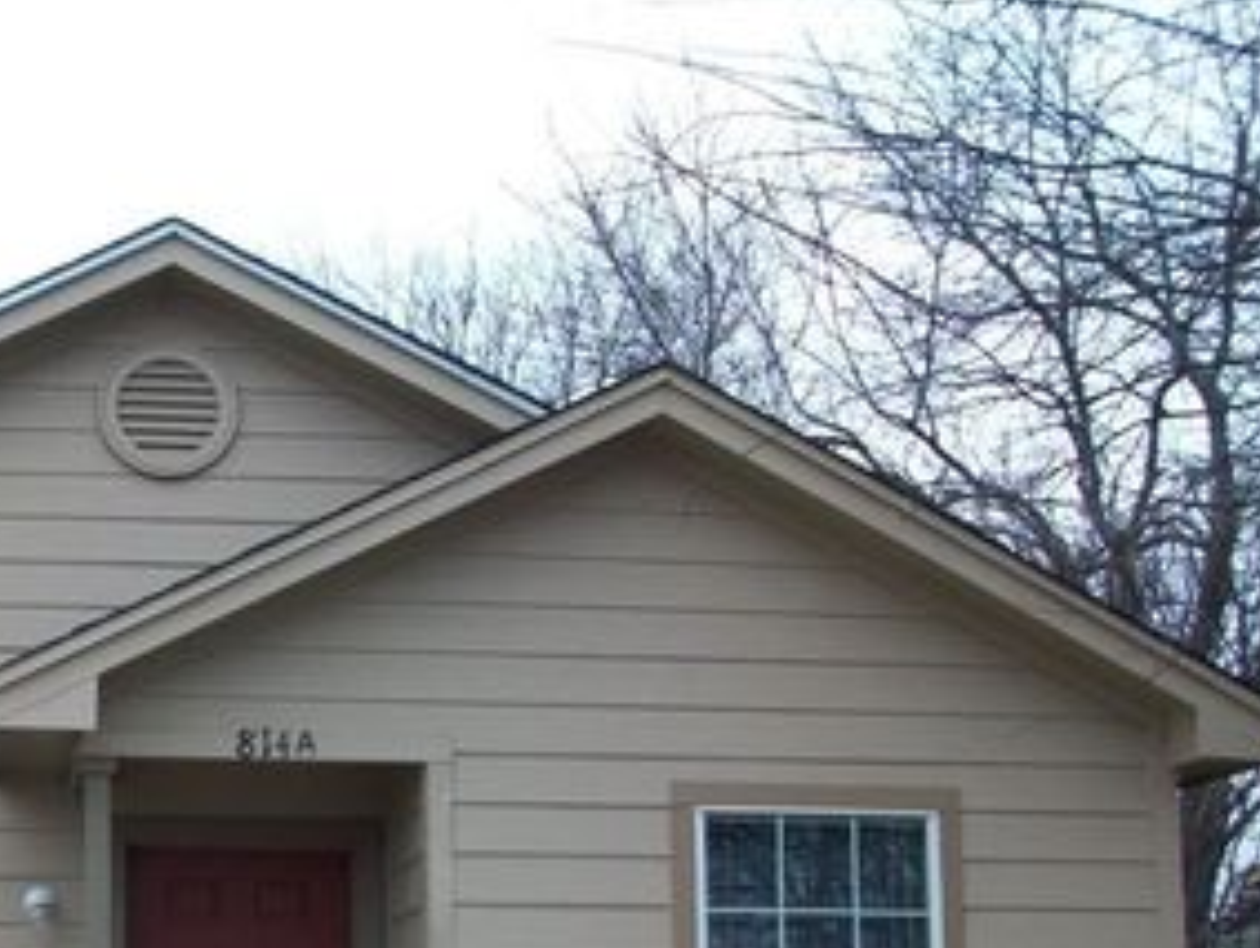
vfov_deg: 24.0
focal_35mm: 60
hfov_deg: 31.2
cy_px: 790
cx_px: 223
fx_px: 2187
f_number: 2.8
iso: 64
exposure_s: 1/137
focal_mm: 5.7
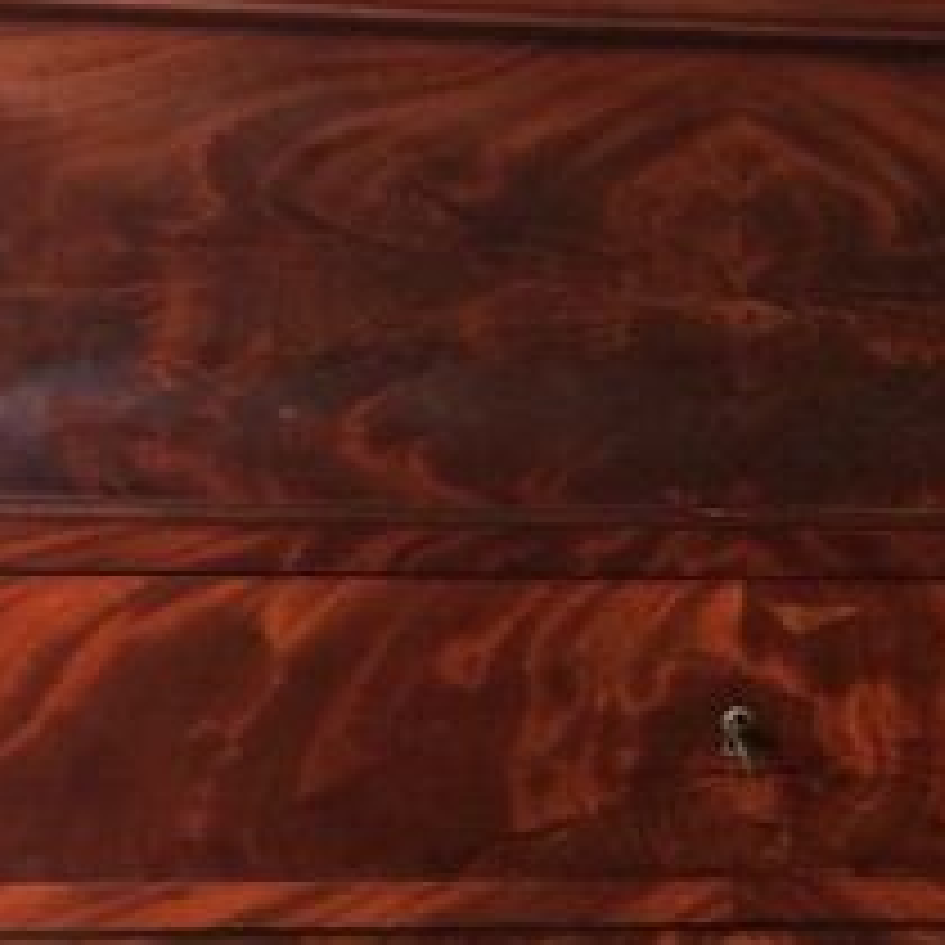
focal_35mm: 78
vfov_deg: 21.9
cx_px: 747
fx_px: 2409
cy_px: 756
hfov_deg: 21.9
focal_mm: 4.15
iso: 80
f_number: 2.2
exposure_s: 1/17
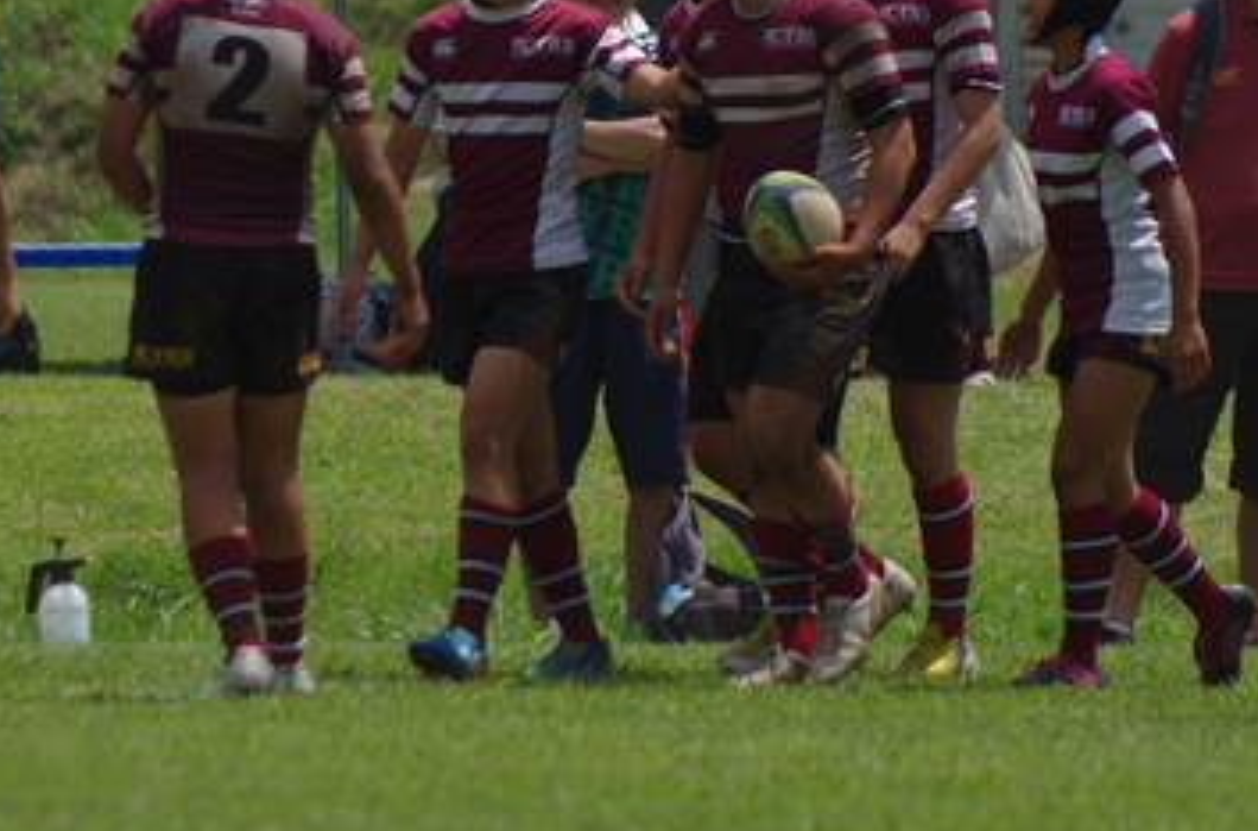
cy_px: -70
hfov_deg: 2.0
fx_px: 35567
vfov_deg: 1.3
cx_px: 588
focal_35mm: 1021
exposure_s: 1/800
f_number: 7.1
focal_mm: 300
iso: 200
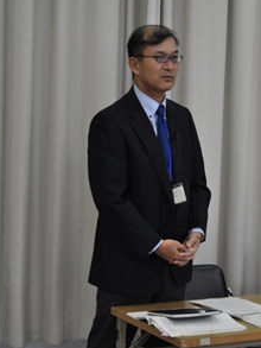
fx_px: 884
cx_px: 215
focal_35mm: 88
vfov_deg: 22.2
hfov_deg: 16.6
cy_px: 172
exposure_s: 1/60
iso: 560
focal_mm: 40
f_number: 5.3
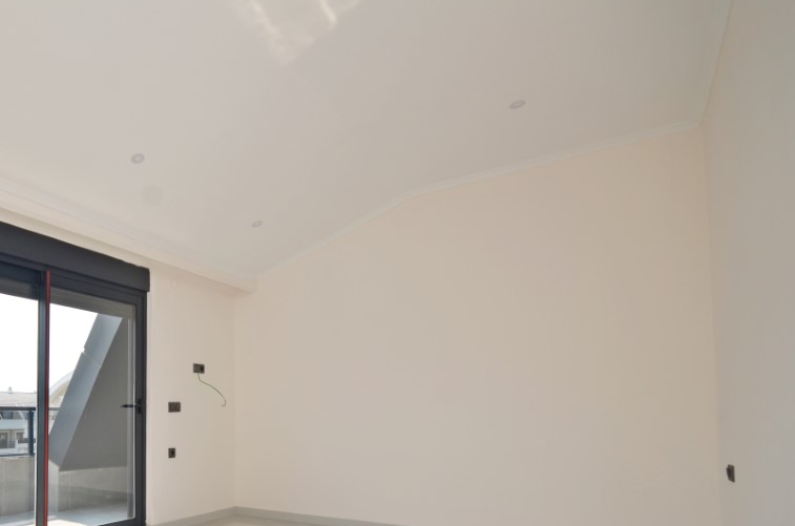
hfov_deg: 71.4
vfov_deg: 53.0
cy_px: 379
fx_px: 507
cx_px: 206
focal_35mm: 23
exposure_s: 1/200
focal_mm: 10
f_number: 7.1
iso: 100
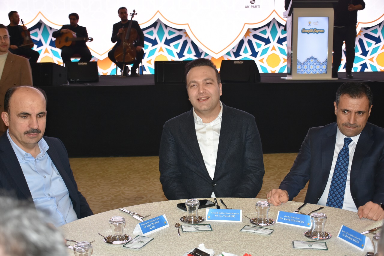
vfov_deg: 29.9
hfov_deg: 43.6
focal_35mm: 45
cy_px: 128
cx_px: 192
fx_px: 480
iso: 720
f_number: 4
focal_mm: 30
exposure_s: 1/60
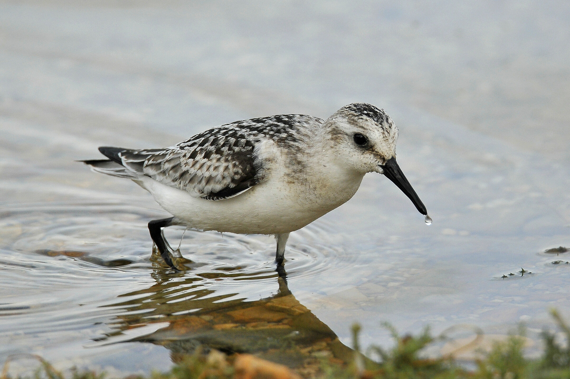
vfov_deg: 1.5
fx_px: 14232
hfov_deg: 2.3
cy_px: 190
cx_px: 285
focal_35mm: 900
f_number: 7.1
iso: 400
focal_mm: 600
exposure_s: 1/1600
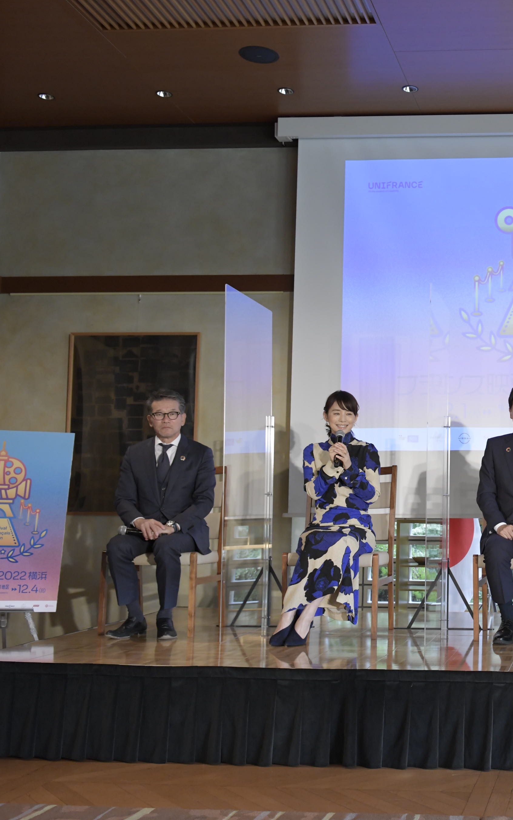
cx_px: 538
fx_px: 1006
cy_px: 413
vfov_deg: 44.4
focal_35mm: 45
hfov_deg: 26.7
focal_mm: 29
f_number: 5.6
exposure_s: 1/200
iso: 2000
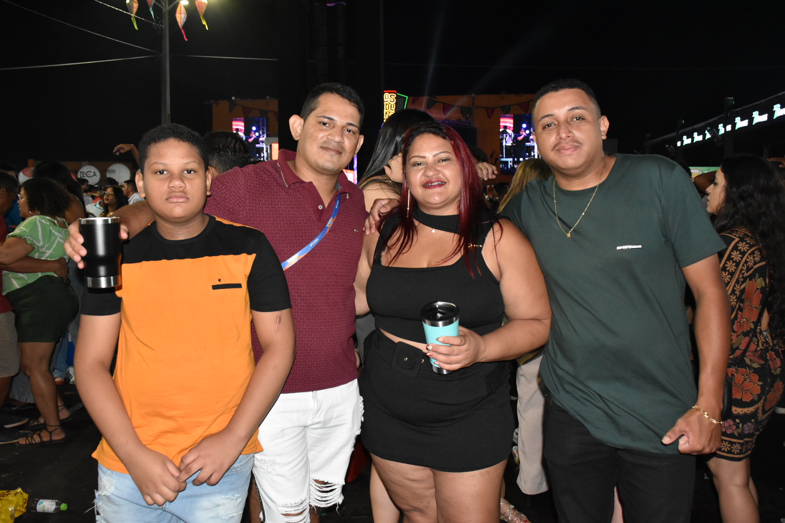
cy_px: 262
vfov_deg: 43.6
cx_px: 392
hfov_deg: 61.9
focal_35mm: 30
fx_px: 654
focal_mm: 20
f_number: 5.6
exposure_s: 1/100
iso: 2500
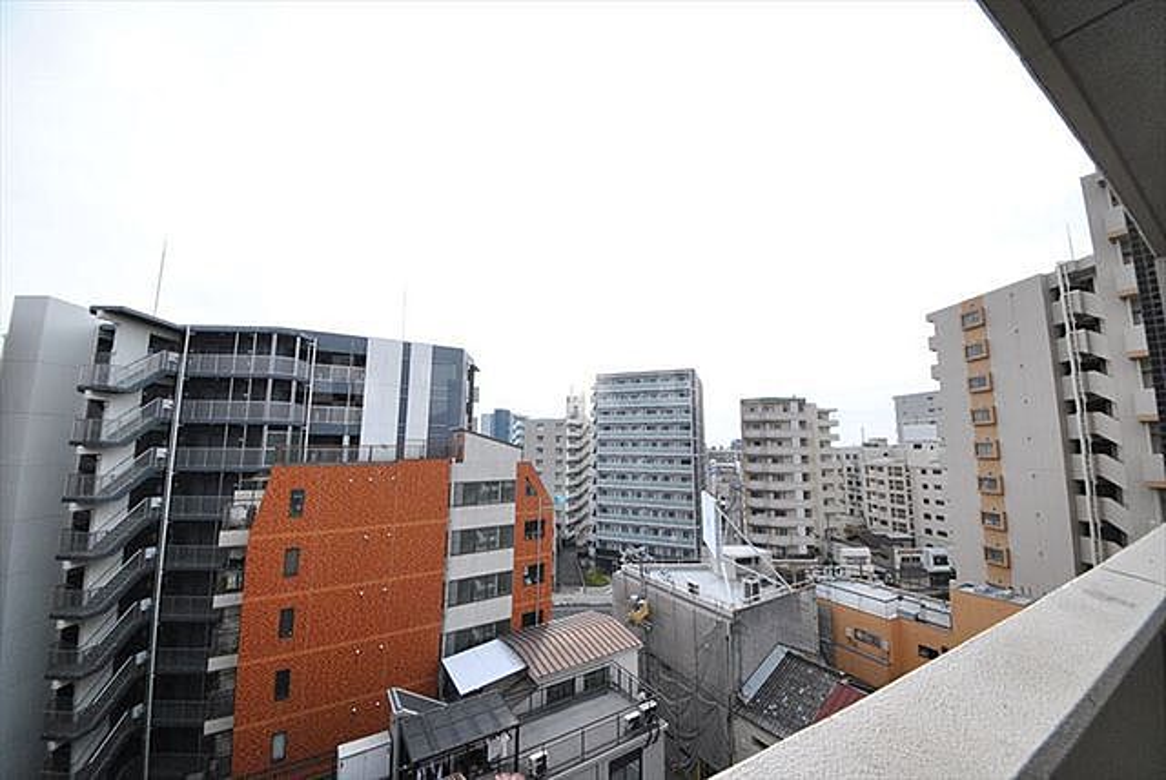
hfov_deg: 112.6
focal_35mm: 12
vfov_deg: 90.1
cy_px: 390
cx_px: 583
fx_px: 389
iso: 800
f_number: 9
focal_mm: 8
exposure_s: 1/500
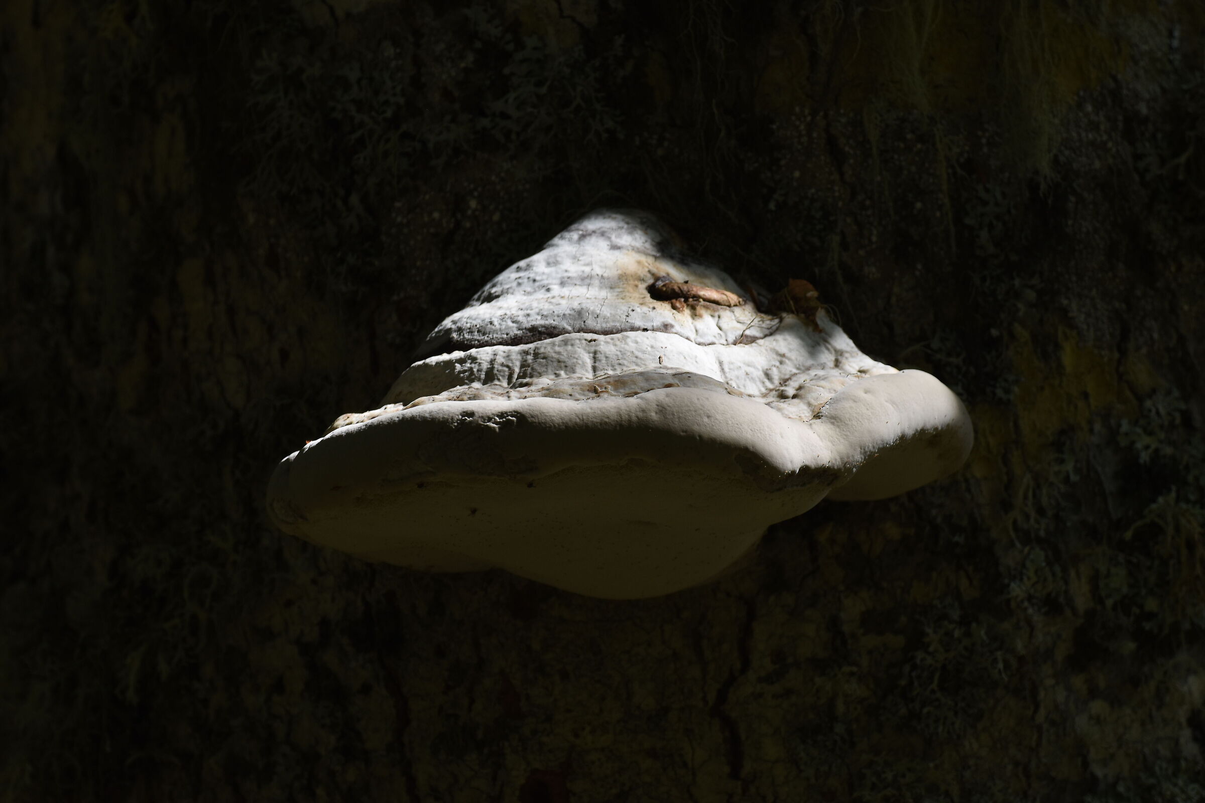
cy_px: 402
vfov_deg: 7.0
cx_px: 602
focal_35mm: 195
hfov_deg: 10.5
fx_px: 6527
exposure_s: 1/640
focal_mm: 130
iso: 320
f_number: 6.3
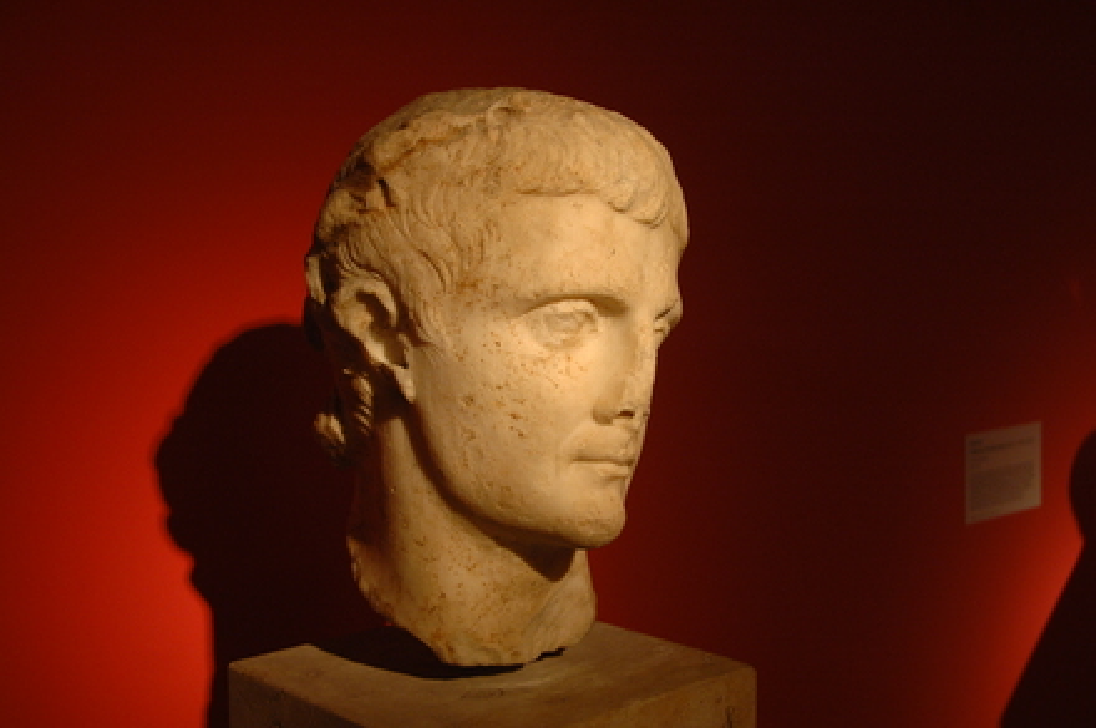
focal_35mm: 44
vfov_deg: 30.8
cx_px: 548
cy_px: 364
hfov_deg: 45.0
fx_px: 1322
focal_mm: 29
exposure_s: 1/30
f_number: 4.2
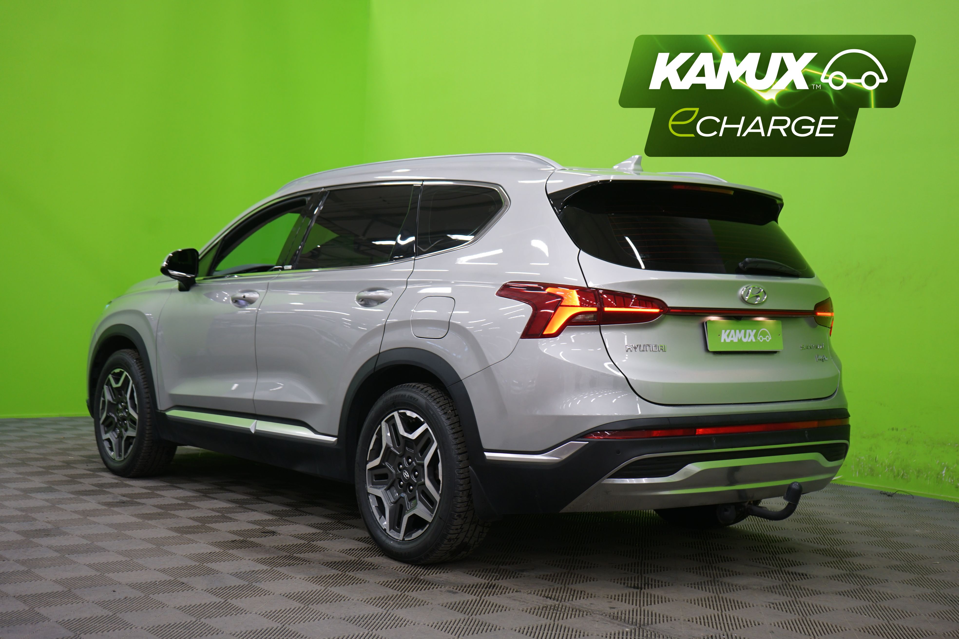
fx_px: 1252
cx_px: 480
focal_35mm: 47
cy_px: 320
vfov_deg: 28.6
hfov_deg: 41.9
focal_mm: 47
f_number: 4.5
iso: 400
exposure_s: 1/10
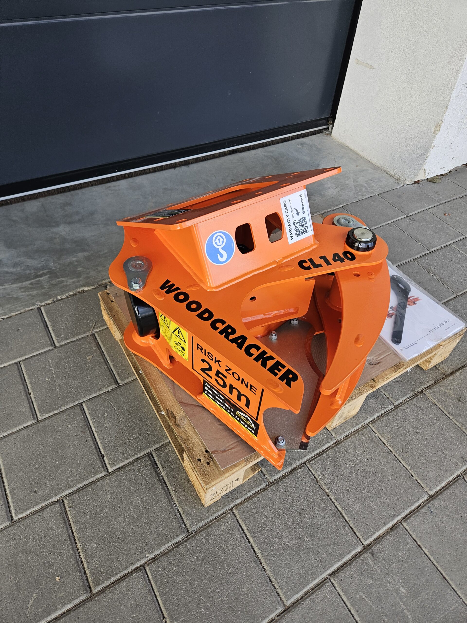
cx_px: 234
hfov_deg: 58.9
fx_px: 414
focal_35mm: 23
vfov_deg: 73.9
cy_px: 312
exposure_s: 1/180
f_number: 1.8
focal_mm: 5.4
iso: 40
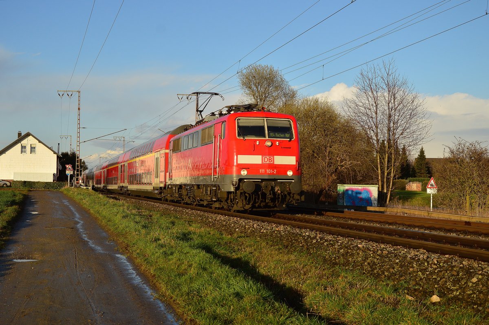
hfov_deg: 38.9
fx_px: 692
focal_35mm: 51
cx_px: 244
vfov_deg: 26.4
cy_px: 162
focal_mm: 34
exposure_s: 1/640
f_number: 8
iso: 200
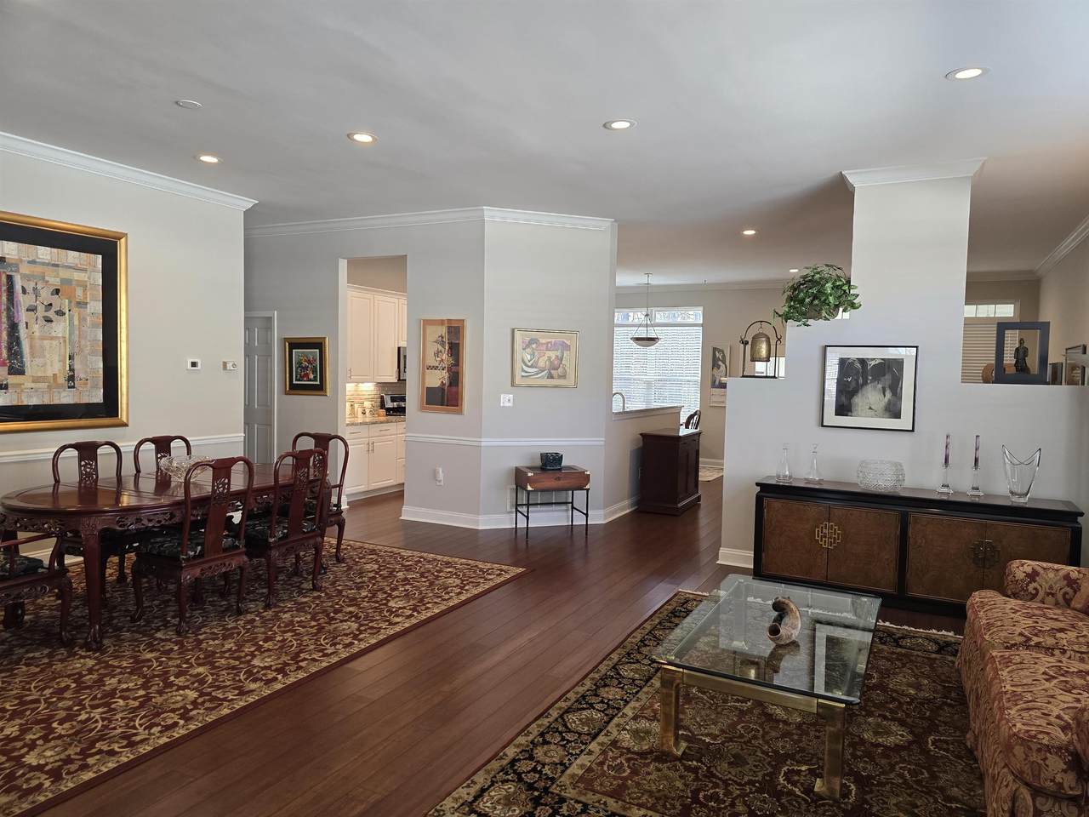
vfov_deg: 58.9
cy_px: 408
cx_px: 544
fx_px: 724
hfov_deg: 73.9
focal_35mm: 23
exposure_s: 1/120
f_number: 1.7
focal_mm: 6.3
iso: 160
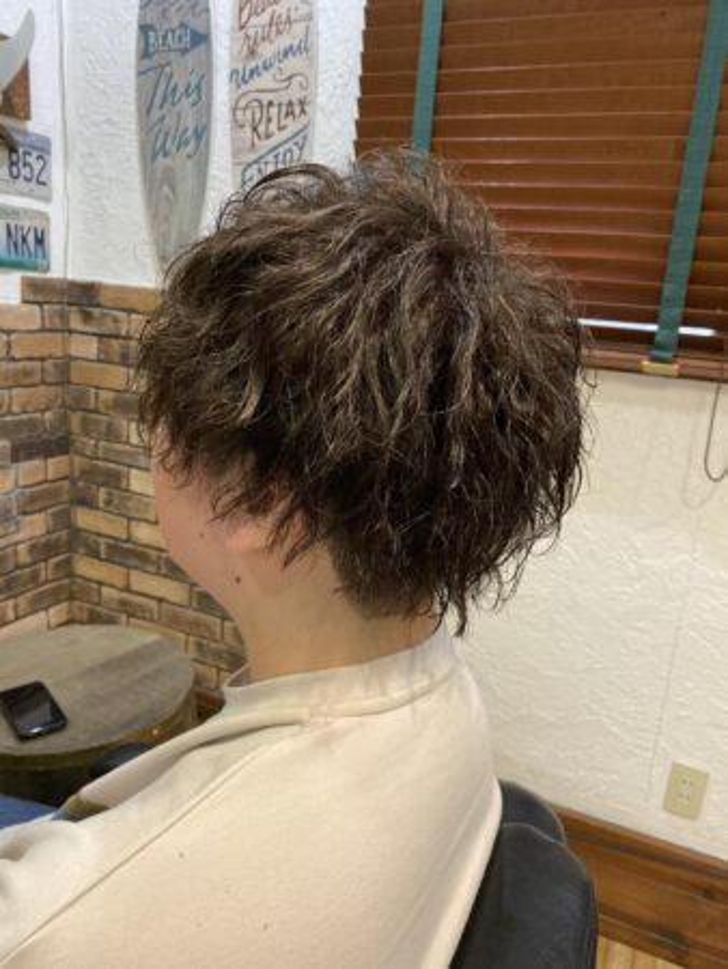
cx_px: 364
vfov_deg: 67.3
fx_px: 728
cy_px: 484
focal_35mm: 26
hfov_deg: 53.1
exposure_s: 1/60
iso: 250
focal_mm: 4.25
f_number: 1.8
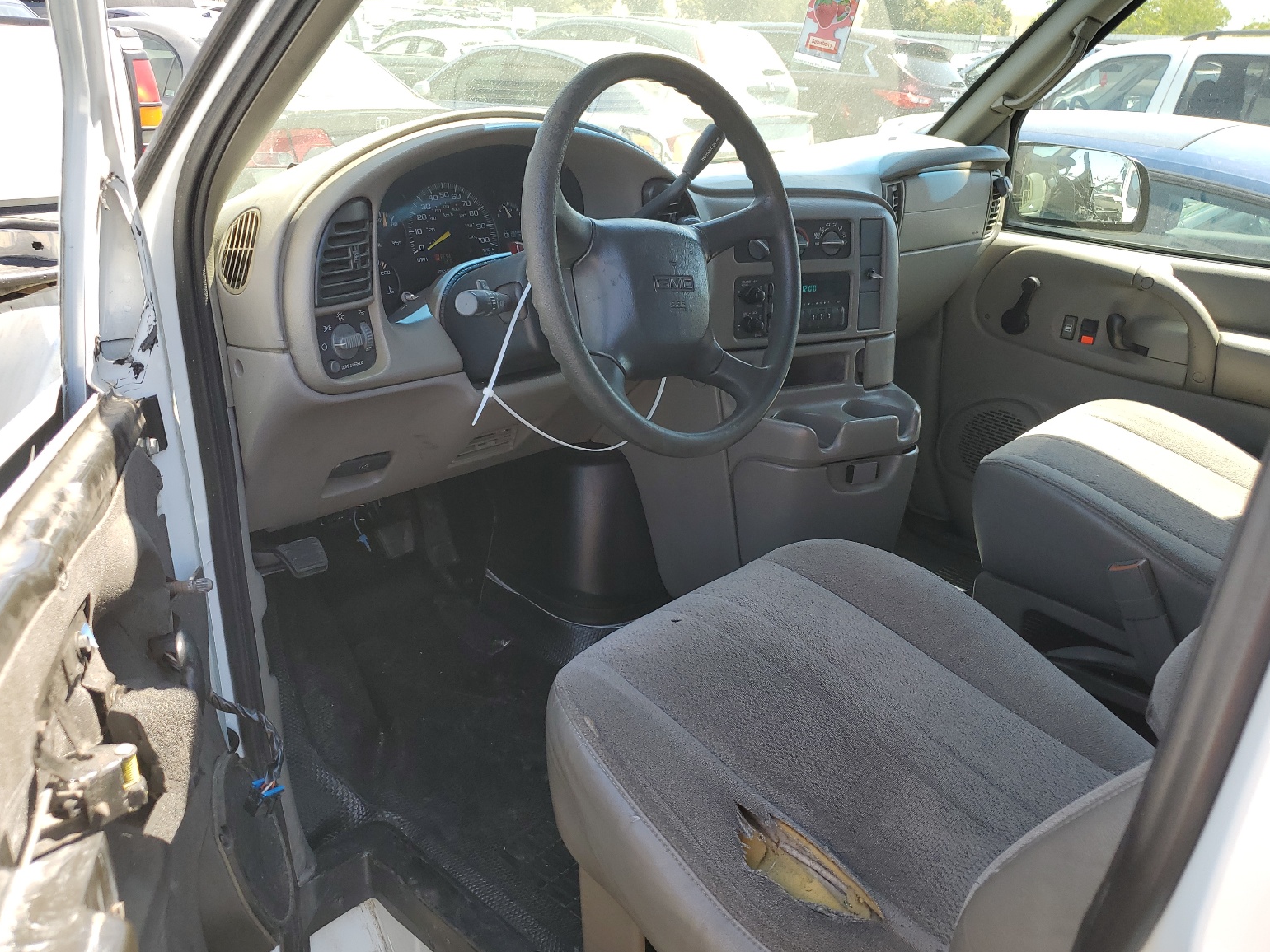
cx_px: 615
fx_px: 991
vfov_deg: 51.4
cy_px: 489
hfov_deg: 65.3
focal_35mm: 27
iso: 50
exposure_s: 1/357
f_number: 1.5
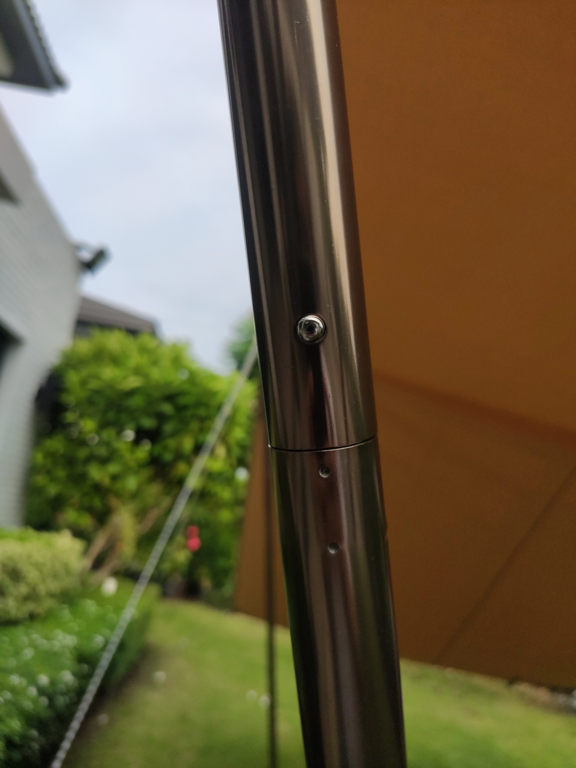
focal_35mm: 26
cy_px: 384
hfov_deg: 53.1
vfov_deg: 67.3
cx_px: 288
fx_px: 577
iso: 112
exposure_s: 1/707
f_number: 1.75
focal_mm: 4.77
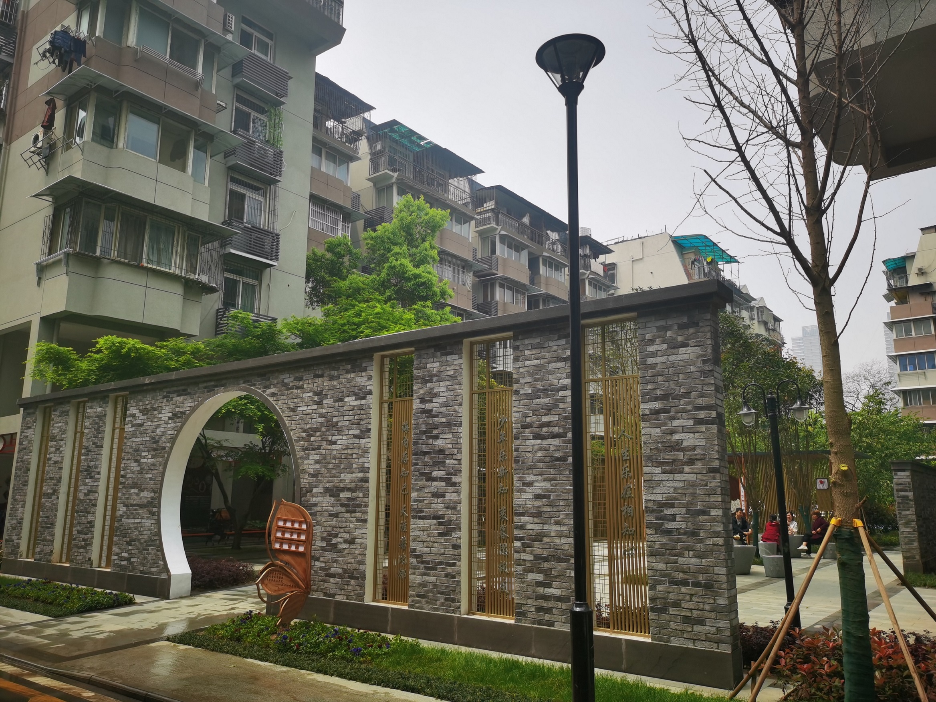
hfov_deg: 65.3
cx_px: 468
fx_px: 730
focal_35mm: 27
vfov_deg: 51.4
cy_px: 351
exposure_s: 1/2660
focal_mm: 5.58
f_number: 1.8
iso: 50
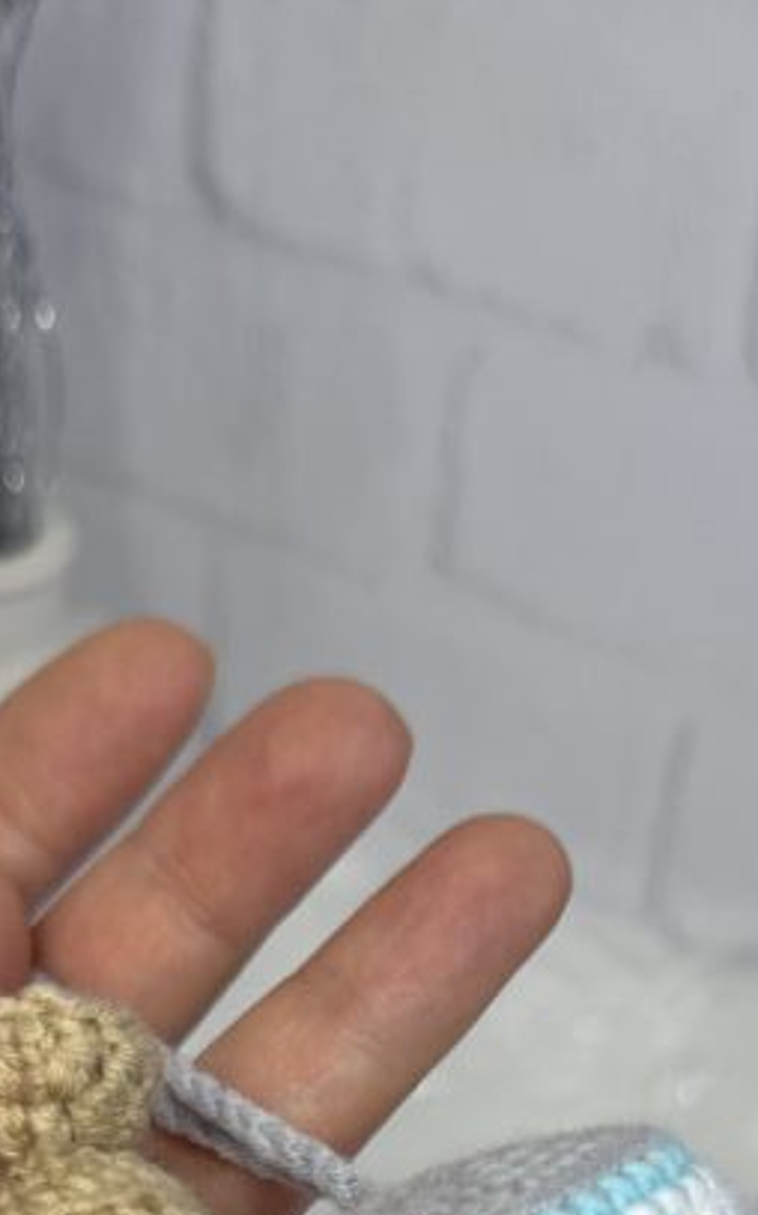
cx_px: 310
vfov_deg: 28.4
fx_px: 2118
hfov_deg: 20.3
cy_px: 1403
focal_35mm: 64
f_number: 1.78
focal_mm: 6.76
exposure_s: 1/100
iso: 64
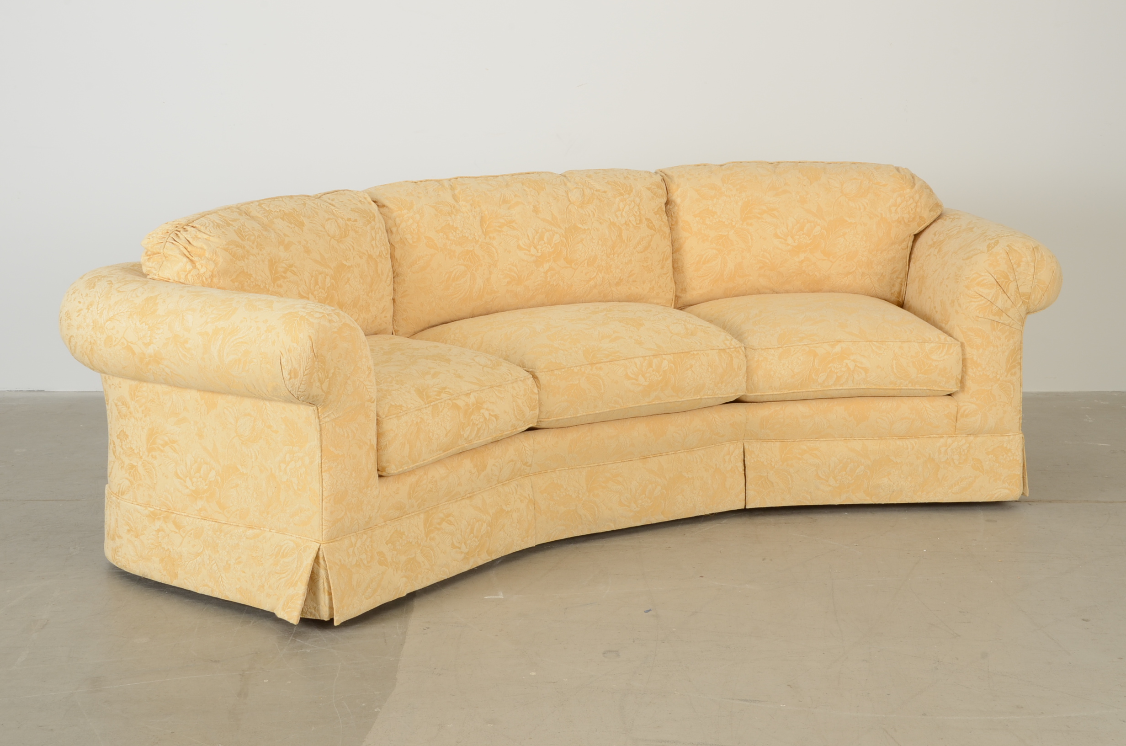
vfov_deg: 21.5
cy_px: 373
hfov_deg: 32.0
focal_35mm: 63
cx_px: 563
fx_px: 1966
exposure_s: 1/125
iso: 200
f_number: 14
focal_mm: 42
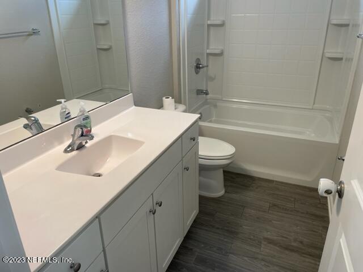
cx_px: 182
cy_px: 136
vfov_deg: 53.1
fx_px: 273
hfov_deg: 67.3
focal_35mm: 26
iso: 64
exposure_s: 1/60
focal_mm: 4.2
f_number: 1.6
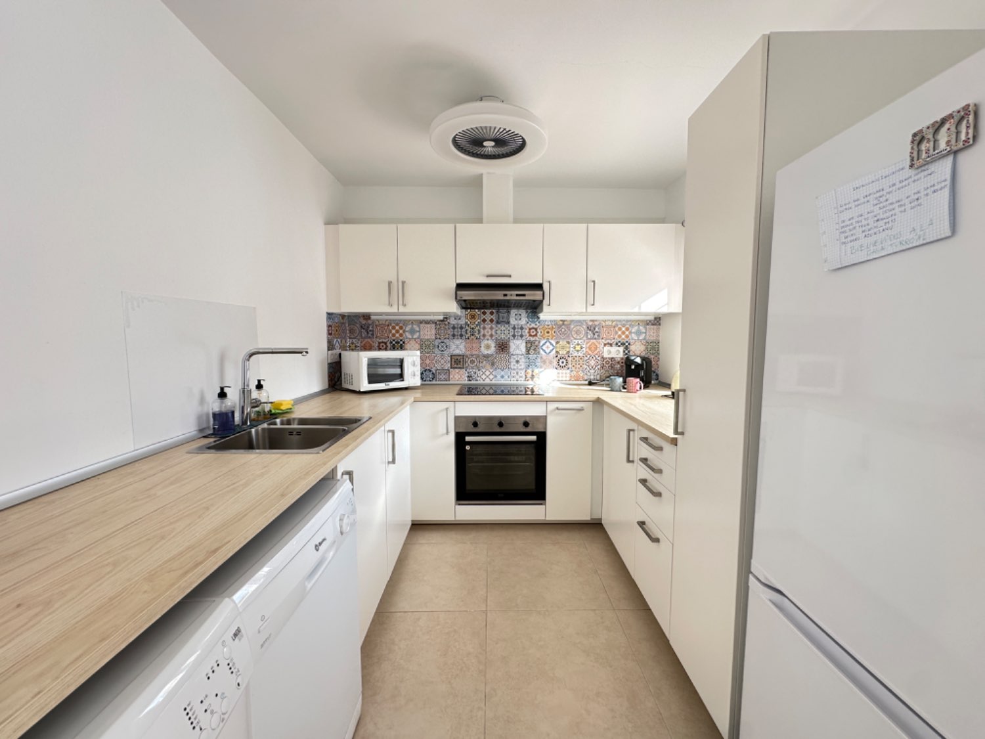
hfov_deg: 102.1
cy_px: 370
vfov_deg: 85.7
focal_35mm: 14
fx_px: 398
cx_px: 492
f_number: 2.2
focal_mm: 2.22
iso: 80
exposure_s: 1/99
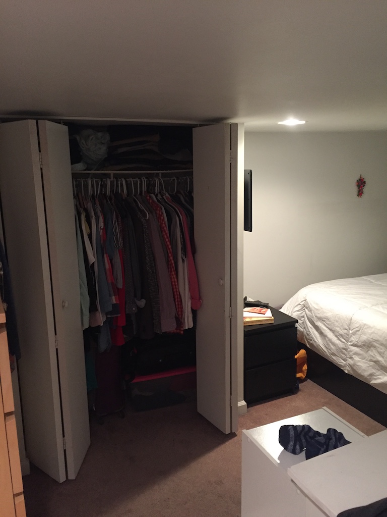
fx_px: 432
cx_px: 194
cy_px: 258
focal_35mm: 29
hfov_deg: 48.2
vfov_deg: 61.7
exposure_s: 1/30
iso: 200
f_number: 2.2
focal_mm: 4.15
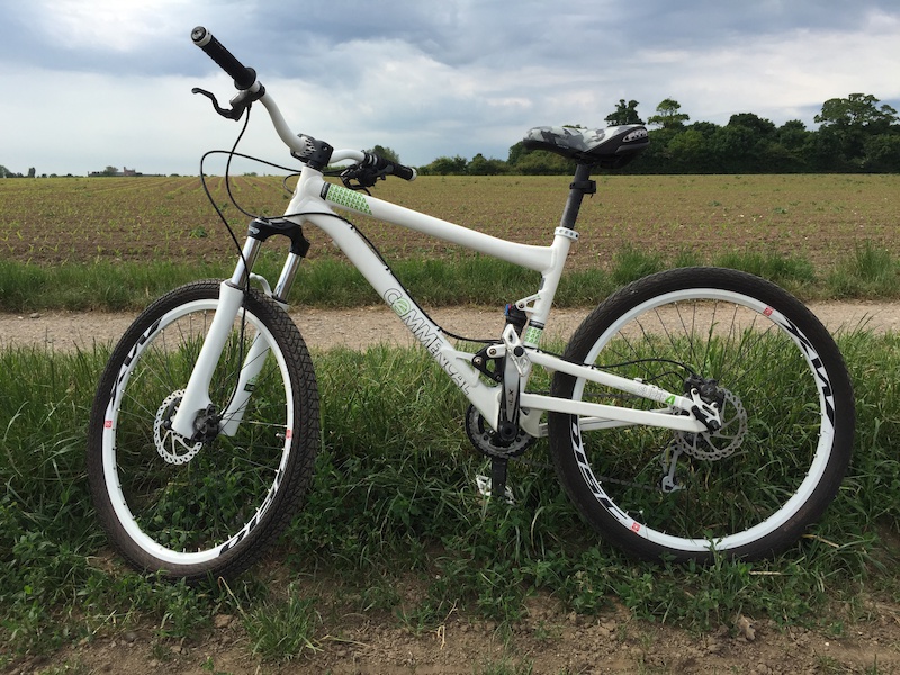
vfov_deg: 48.2
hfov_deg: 61.7
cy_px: 338
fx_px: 754
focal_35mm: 29
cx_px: 450
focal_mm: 4.15
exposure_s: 1/1980
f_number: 2.2
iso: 32
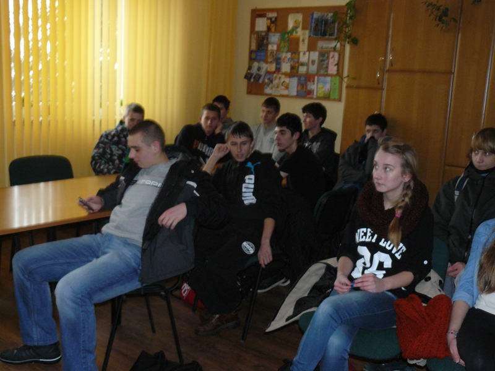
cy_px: 186
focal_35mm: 43
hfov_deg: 43.9
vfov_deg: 33.6
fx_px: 615
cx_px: 248
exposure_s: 1/30
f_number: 4
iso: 200
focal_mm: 7.1
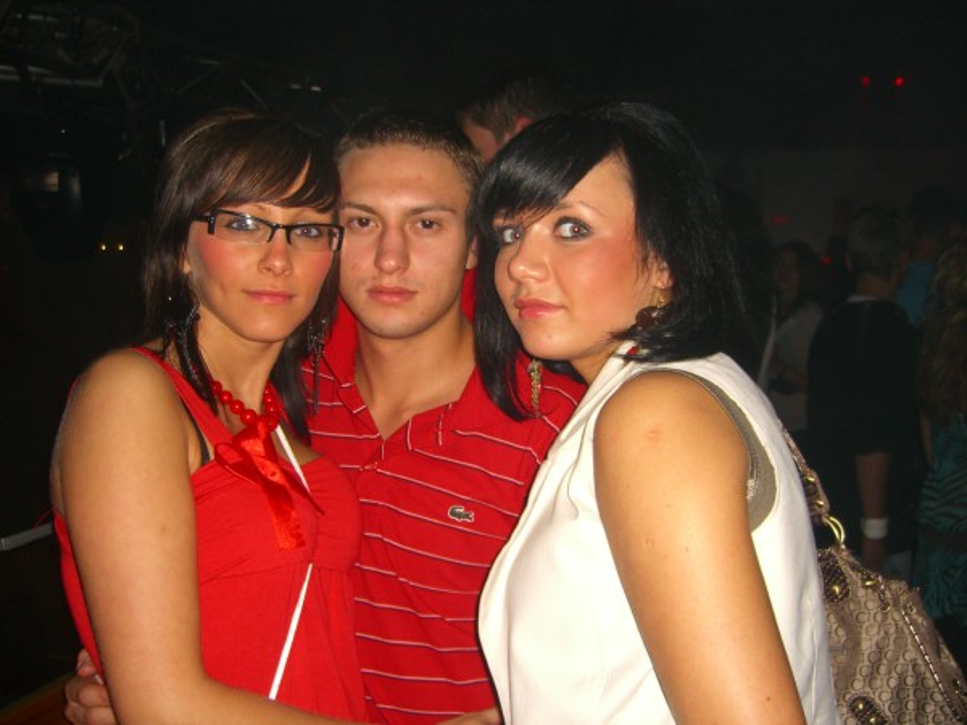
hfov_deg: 49.0
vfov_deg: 37.7
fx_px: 1062
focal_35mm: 38
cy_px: 362
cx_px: 484
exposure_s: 1/60
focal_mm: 7.9
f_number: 2.8
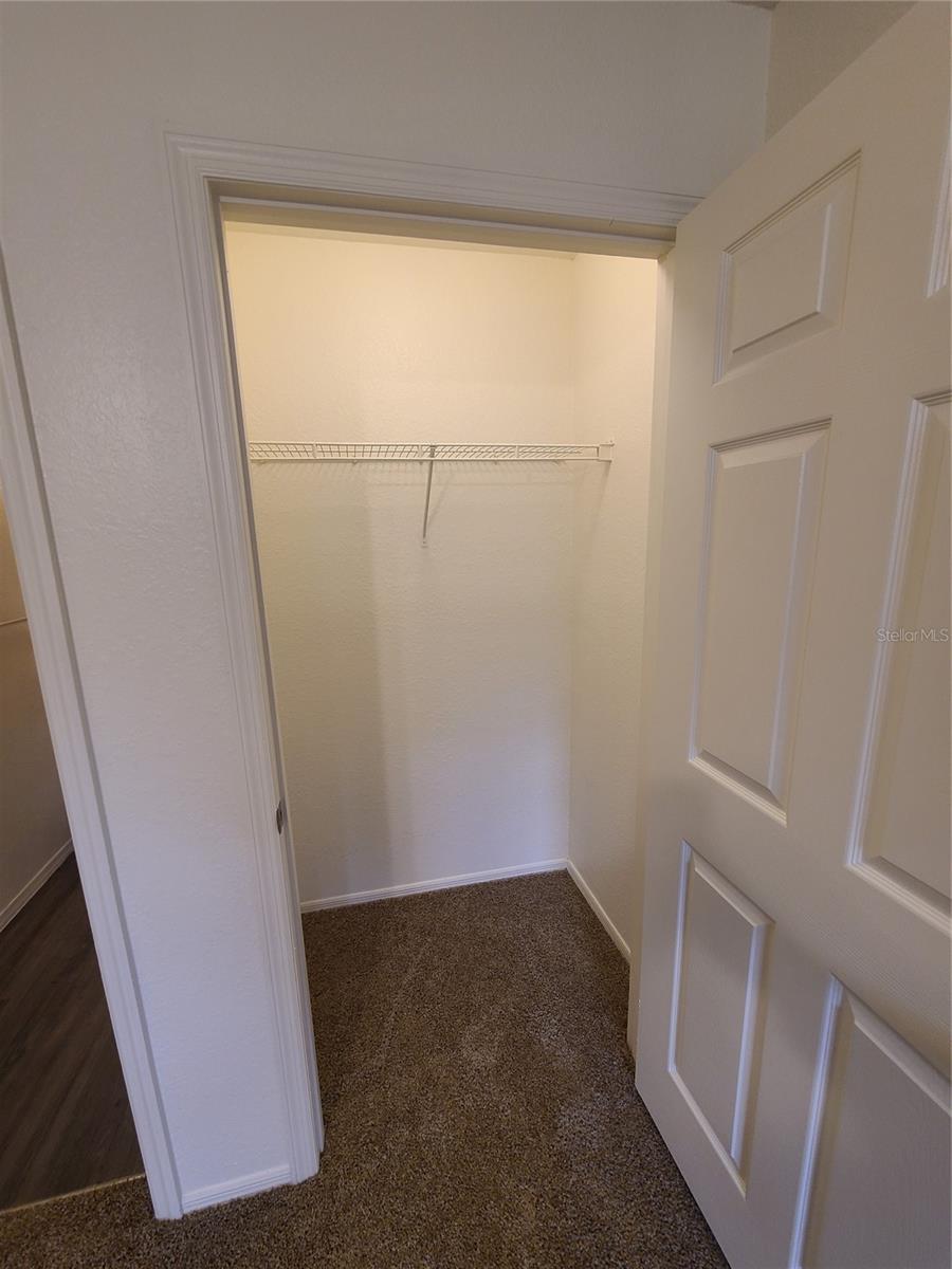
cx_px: 476
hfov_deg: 89.9
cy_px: 634
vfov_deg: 106.2
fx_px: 477
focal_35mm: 13
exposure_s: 1/60
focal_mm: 2.2
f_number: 2.2
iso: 160
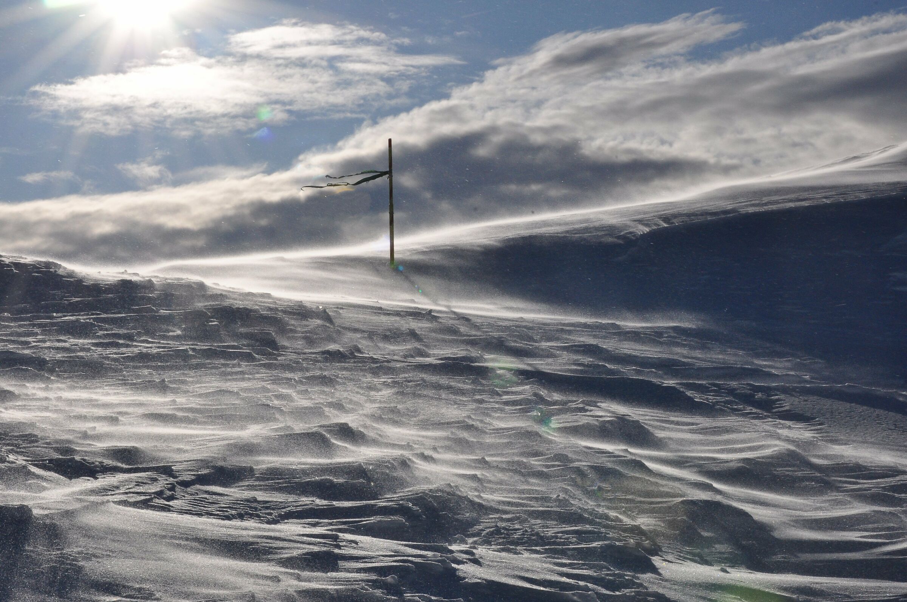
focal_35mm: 72
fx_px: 1812
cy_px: 301
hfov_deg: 28.1
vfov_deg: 18.9
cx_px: 454
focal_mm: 48
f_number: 29
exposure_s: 1/500
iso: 500
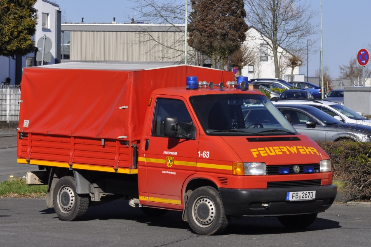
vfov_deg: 13.0
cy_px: 124
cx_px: 186
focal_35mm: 105
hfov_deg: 19.5
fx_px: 1082
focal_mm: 70
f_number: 9
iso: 500
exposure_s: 1/1250
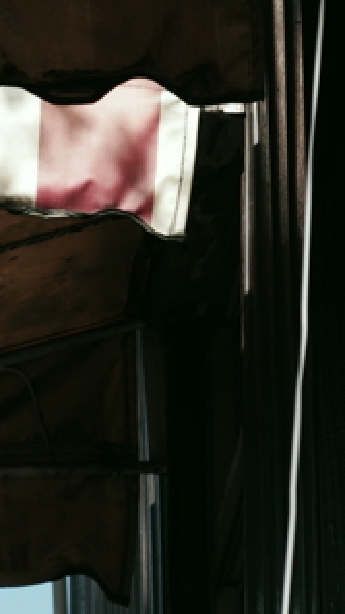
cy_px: 180
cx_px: -118
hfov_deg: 3.2
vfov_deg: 5.7
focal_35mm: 379
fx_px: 6165
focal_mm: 70
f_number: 4
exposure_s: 1/640
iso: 100
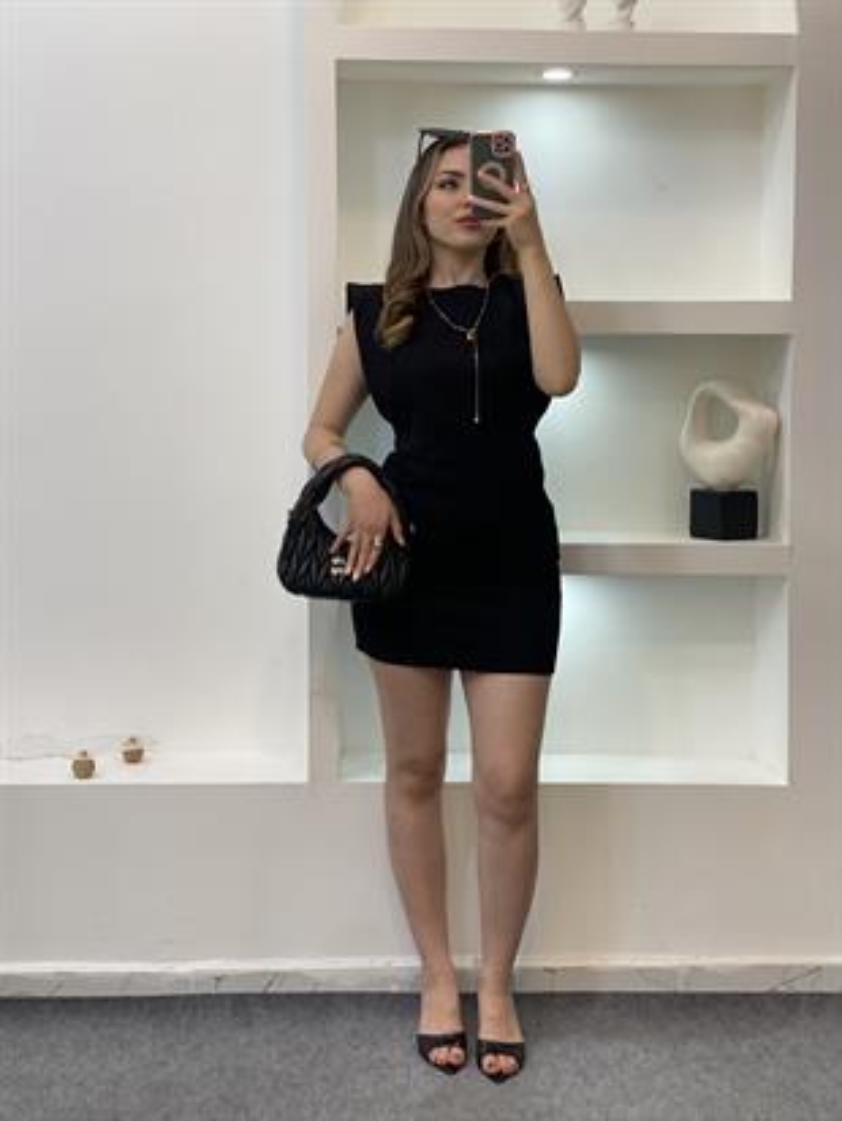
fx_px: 1686
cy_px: 560
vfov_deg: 36.8
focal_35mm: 52
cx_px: 421
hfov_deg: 28.0
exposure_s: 1/100
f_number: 2
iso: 80
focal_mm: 6
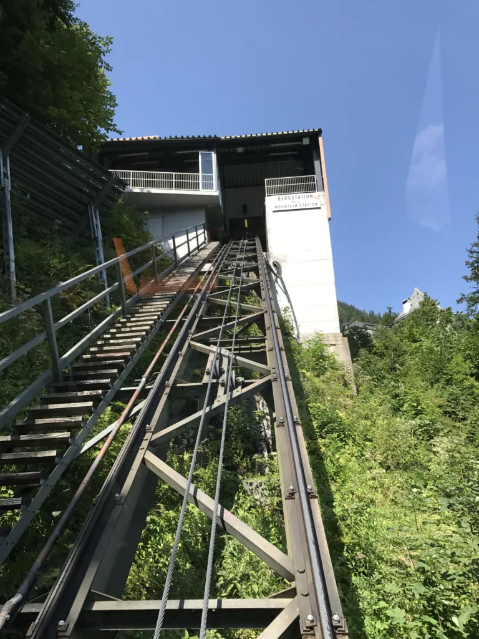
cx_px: 240
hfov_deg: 49.7
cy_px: 320
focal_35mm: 28
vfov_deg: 63.4
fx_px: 517
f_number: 1.8
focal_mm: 3.99
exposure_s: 1/855
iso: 20
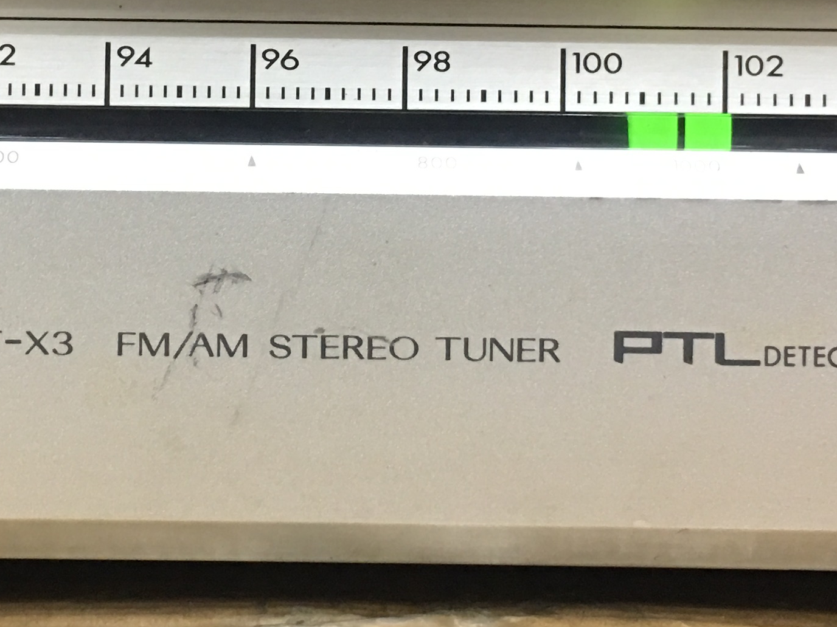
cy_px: 93
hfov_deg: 22.8
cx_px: 234
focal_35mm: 85
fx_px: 2055
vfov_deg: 17.2
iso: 80
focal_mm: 4.15
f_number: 2.2
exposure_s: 1/10
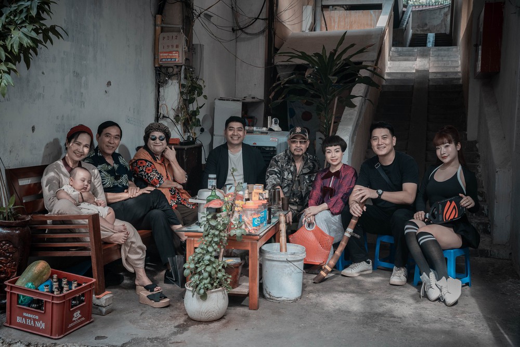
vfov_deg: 31.3
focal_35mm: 43
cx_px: 260
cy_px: 174
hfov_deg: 45.6
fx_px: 618
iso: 1000
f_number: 5
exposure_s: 1/160
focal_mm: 42.8
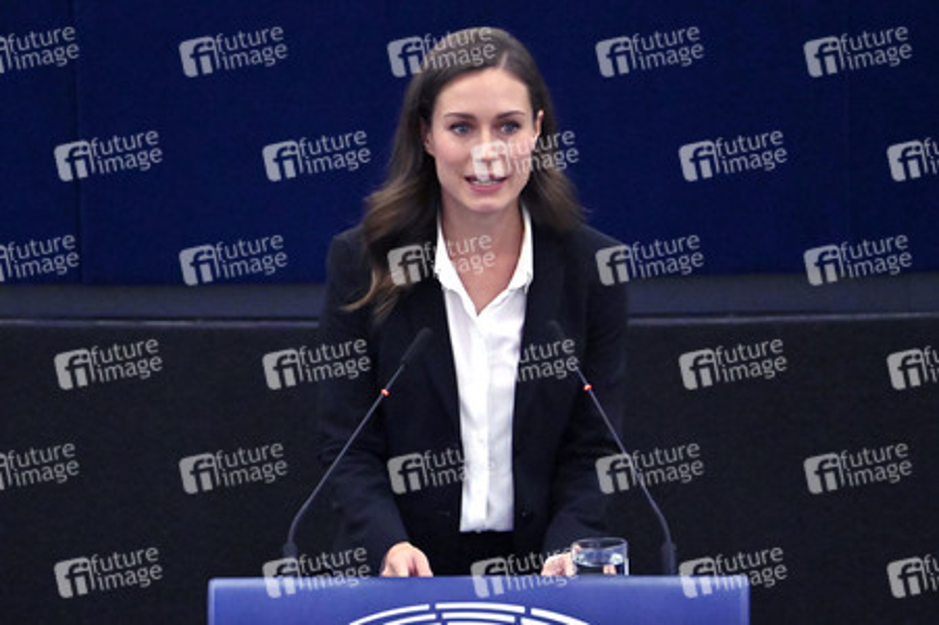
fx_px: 15638
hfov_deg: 3.4
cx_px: 470
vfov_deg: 2.3
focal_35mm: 600
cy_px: 312
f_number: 6.3
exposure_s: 1/1000
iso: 10000
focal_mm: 600
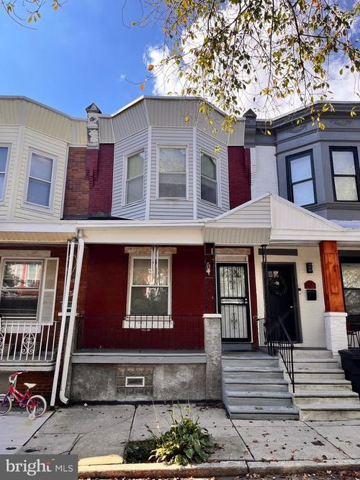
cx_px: 180
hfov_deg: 53.0
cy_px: 240
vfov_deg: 67.3
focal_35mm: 26
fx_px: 361
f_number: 1.6
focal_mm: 5.1
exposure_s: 1/1028
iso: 50
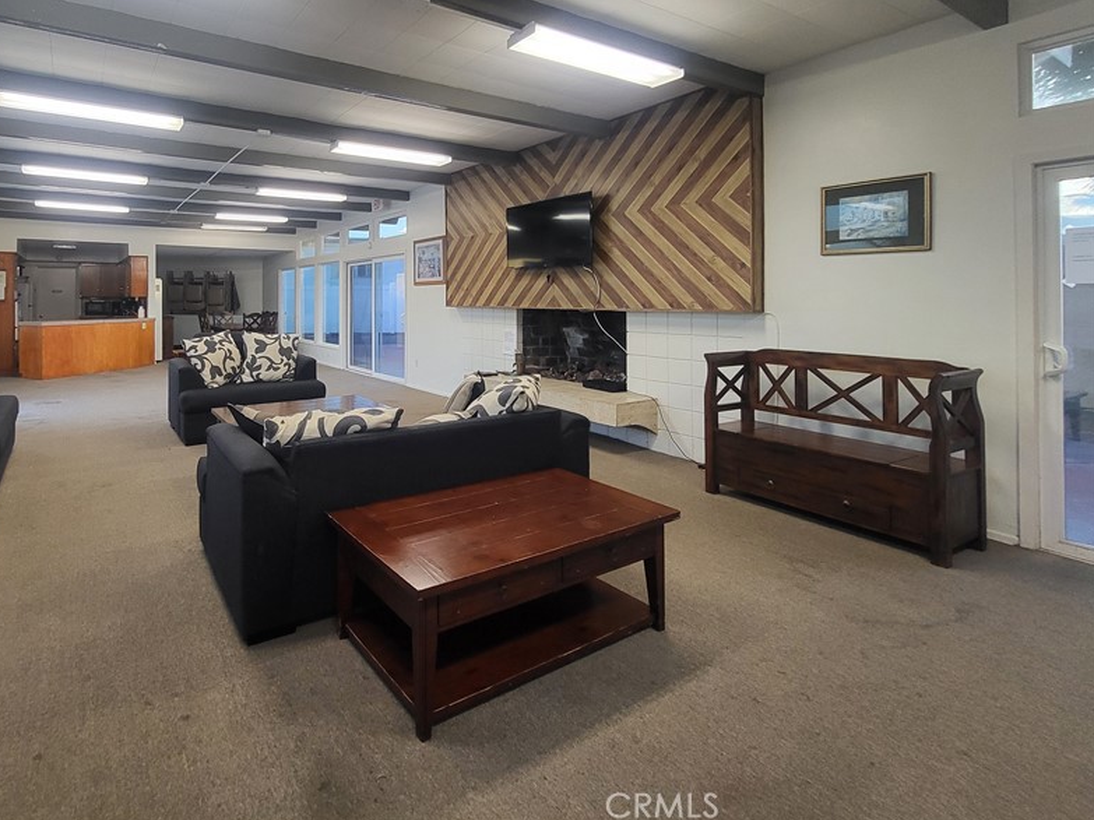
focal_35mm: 17
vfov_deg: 73.0
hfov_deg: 88.5
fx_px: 537
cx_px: 384
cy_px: 289
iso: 200
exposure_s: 1/60
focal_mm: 1.74
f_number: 2.2
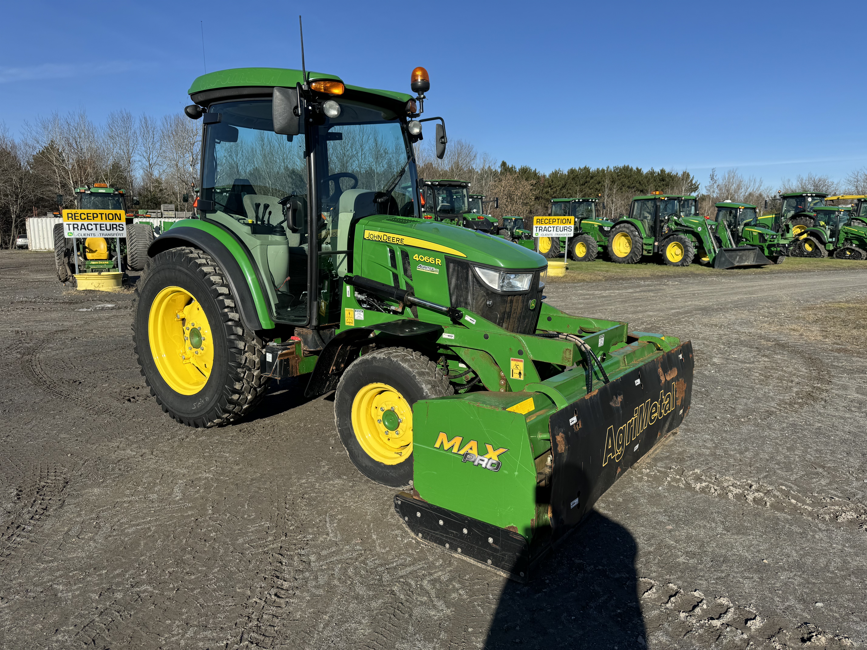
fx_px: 601
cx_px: 434
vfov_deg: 56.8
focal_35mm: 24
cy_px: 325
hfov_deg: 71.6
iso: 80
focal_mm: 6.76
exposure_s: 1/4950
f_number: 1.78
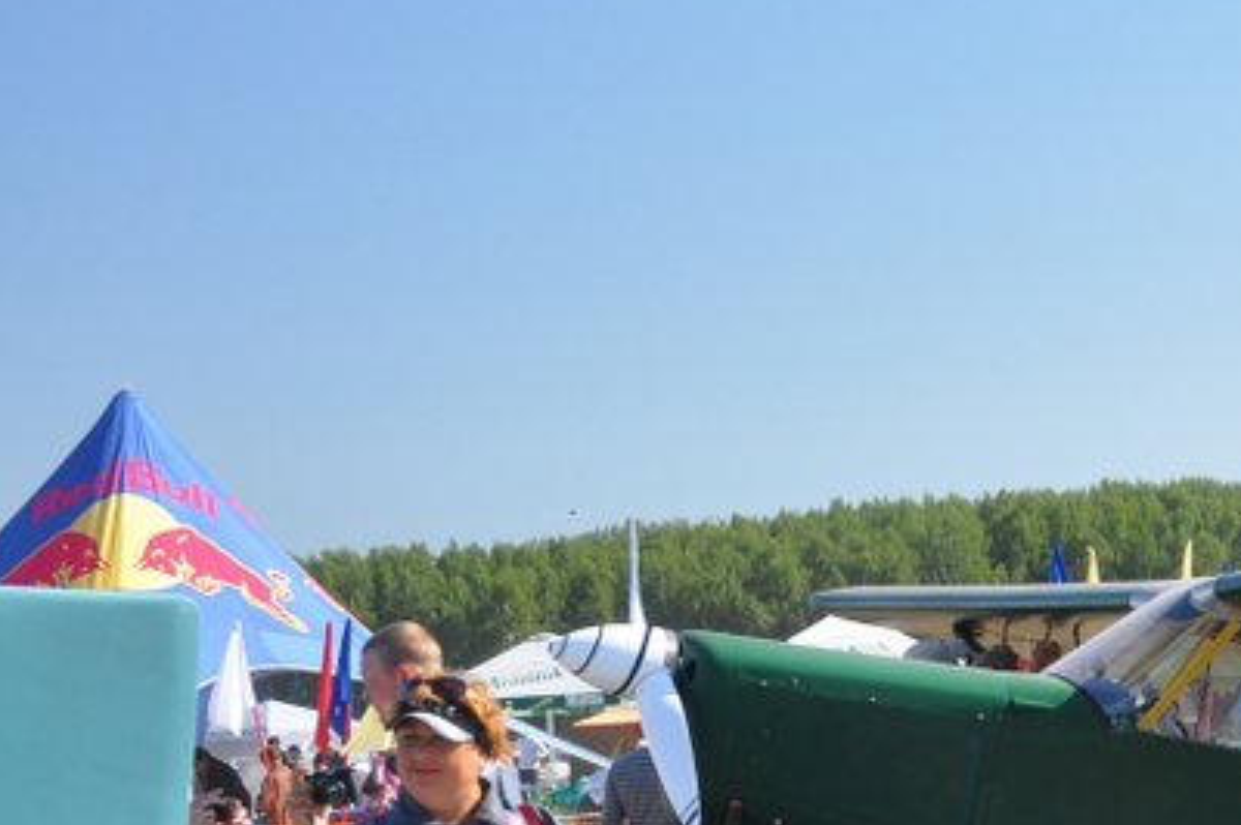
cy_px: 766
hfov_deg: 14.7
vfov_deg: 10.1
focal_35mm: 134
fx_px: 4625
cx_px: 1536
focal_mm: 35
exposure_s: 1/80
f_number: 8
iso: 200
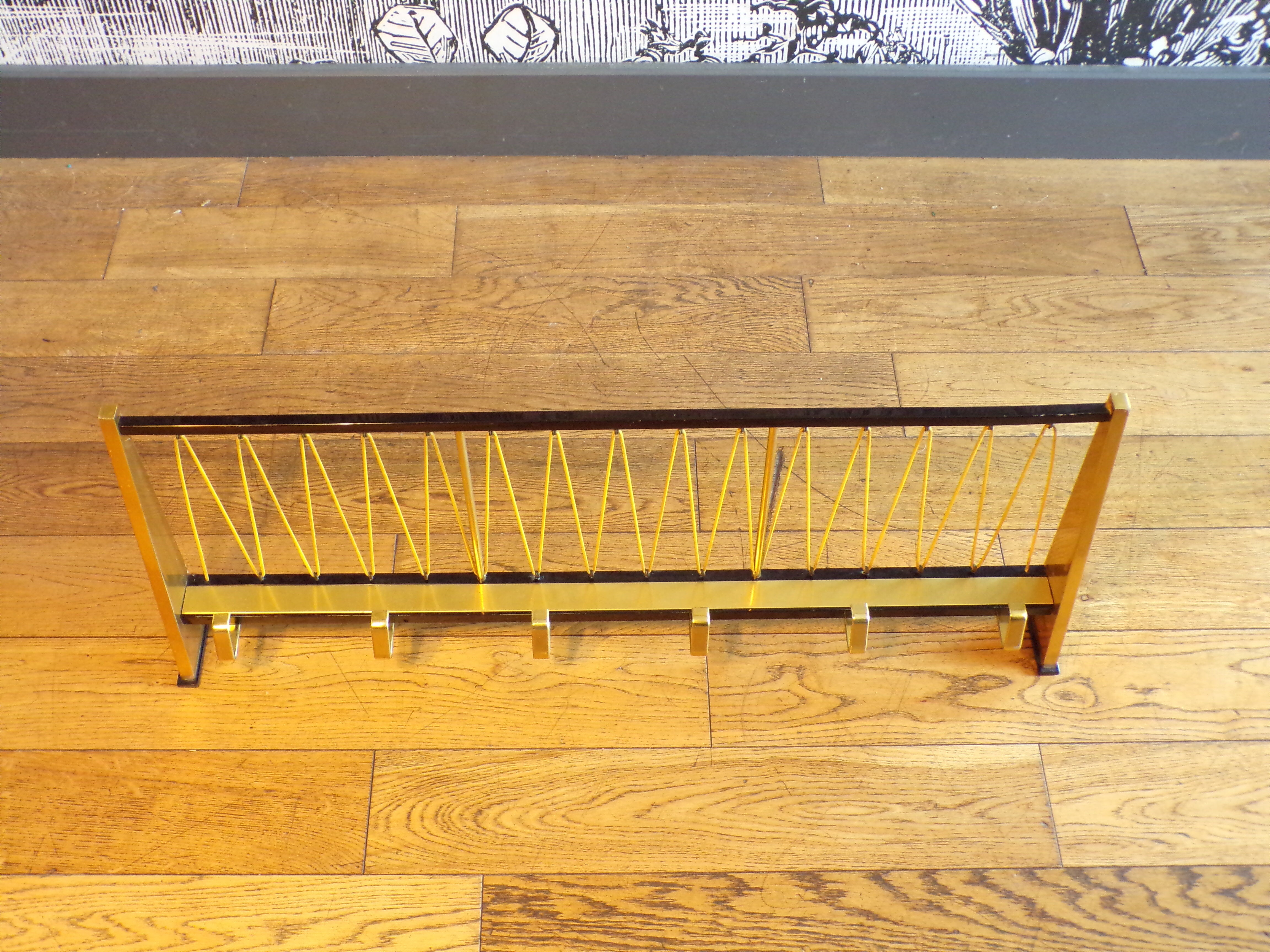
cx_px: 635
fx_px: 1357
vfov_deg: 38.7
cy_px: 476
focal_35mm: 37
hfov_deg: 50.1
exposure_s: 1/14
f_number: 3.3
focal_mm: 6.6
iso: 400
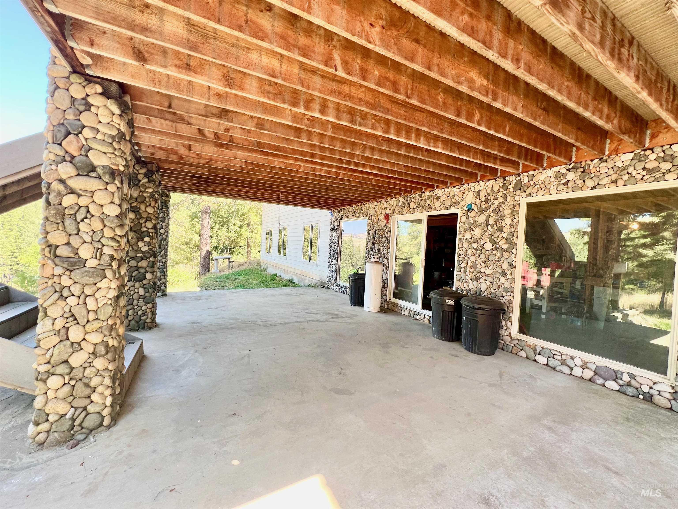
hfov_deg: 106.2
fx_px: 255
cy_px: 254
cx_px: 339
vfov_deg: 89.9
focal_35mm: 13
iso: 40
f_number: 1.8
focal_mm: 1.57
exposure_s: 1/99
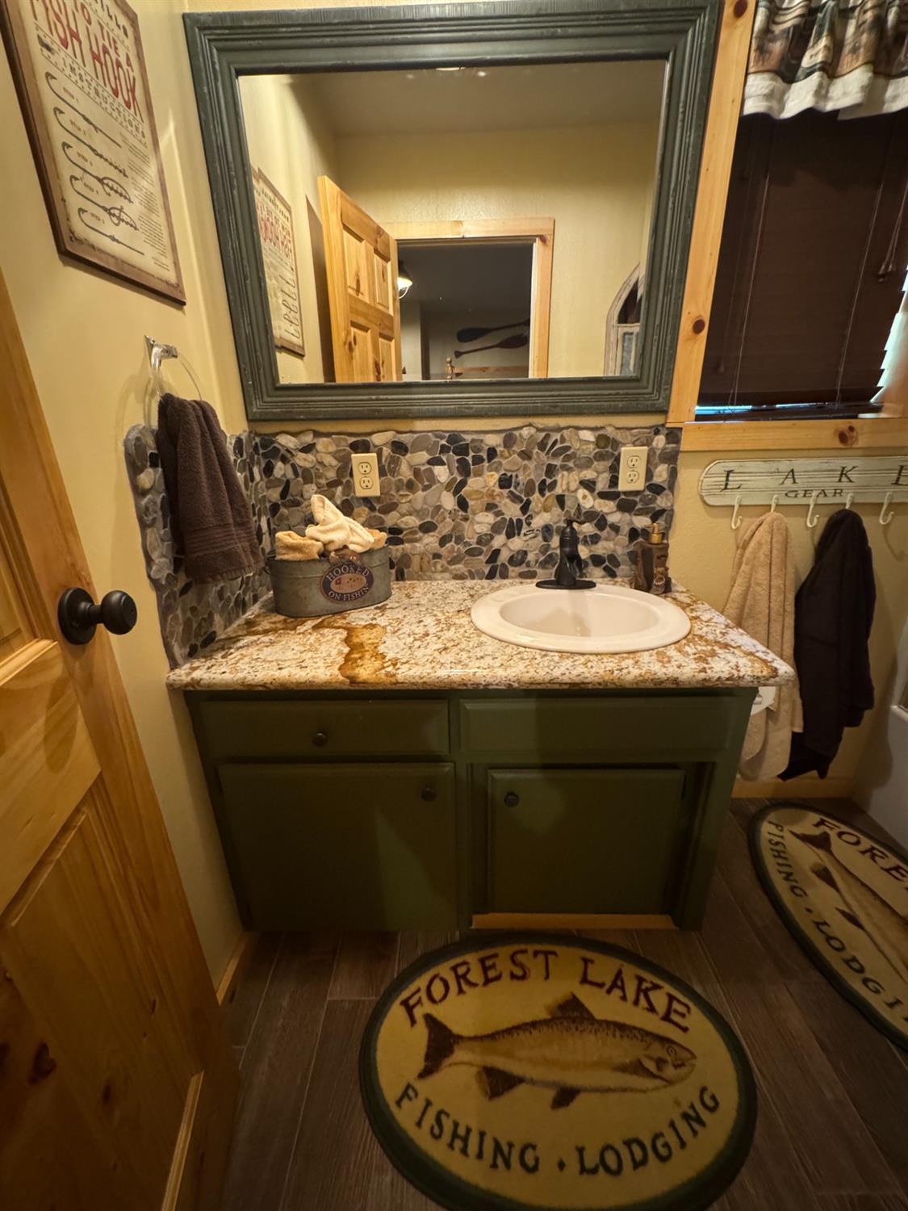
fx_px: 490
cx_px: 454
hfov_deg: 85.7
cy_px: 606
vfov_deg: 102.1
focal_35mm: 14
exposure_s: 1/40
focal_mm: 2.22
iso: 1000
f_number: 2.2
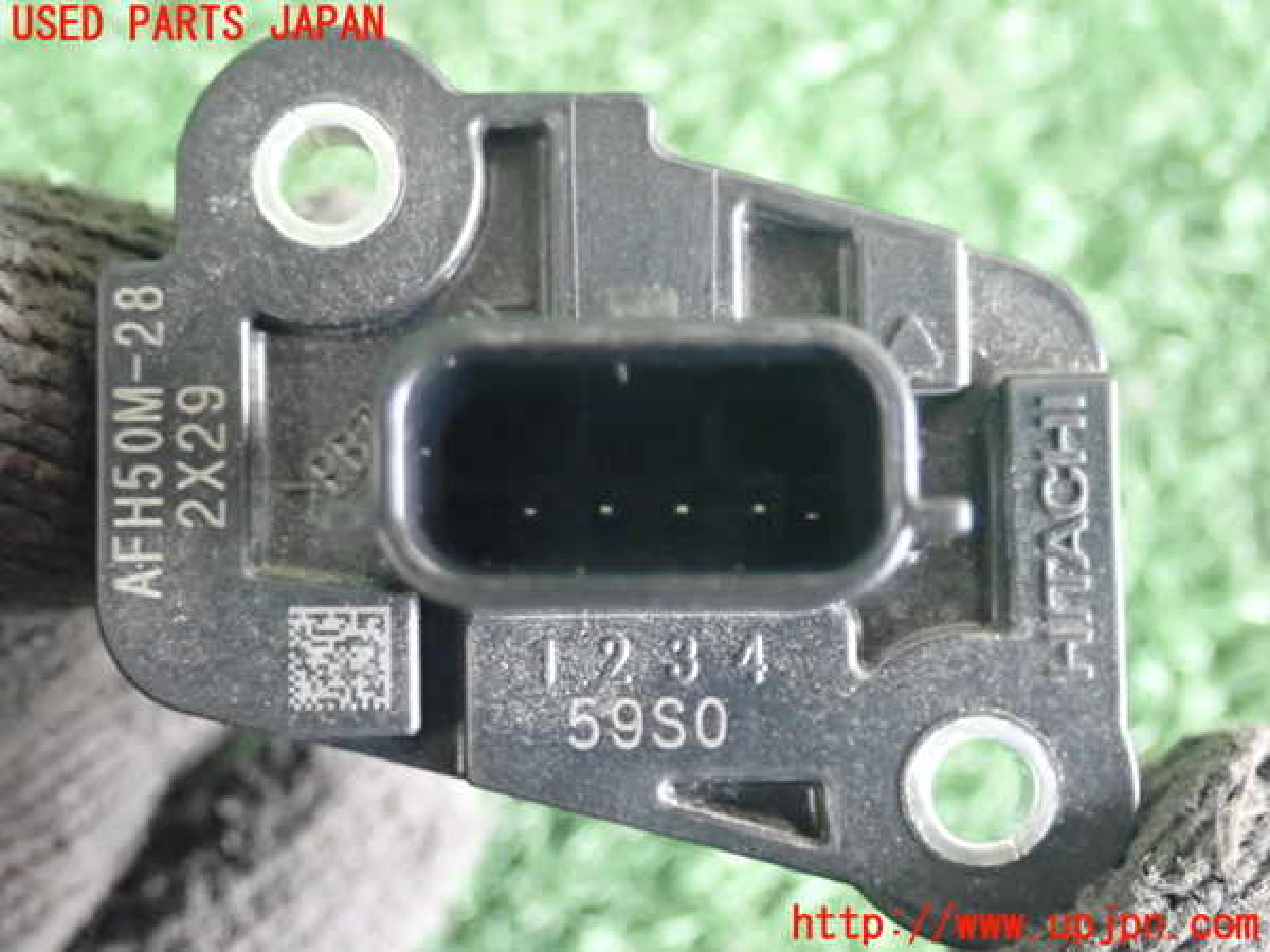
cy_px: 476
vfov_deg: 24.0
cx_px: 635
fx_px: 2238
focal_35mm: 61
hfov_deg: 31.7
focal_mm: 11.01
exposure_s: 1/50
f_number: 3.6
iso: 3200
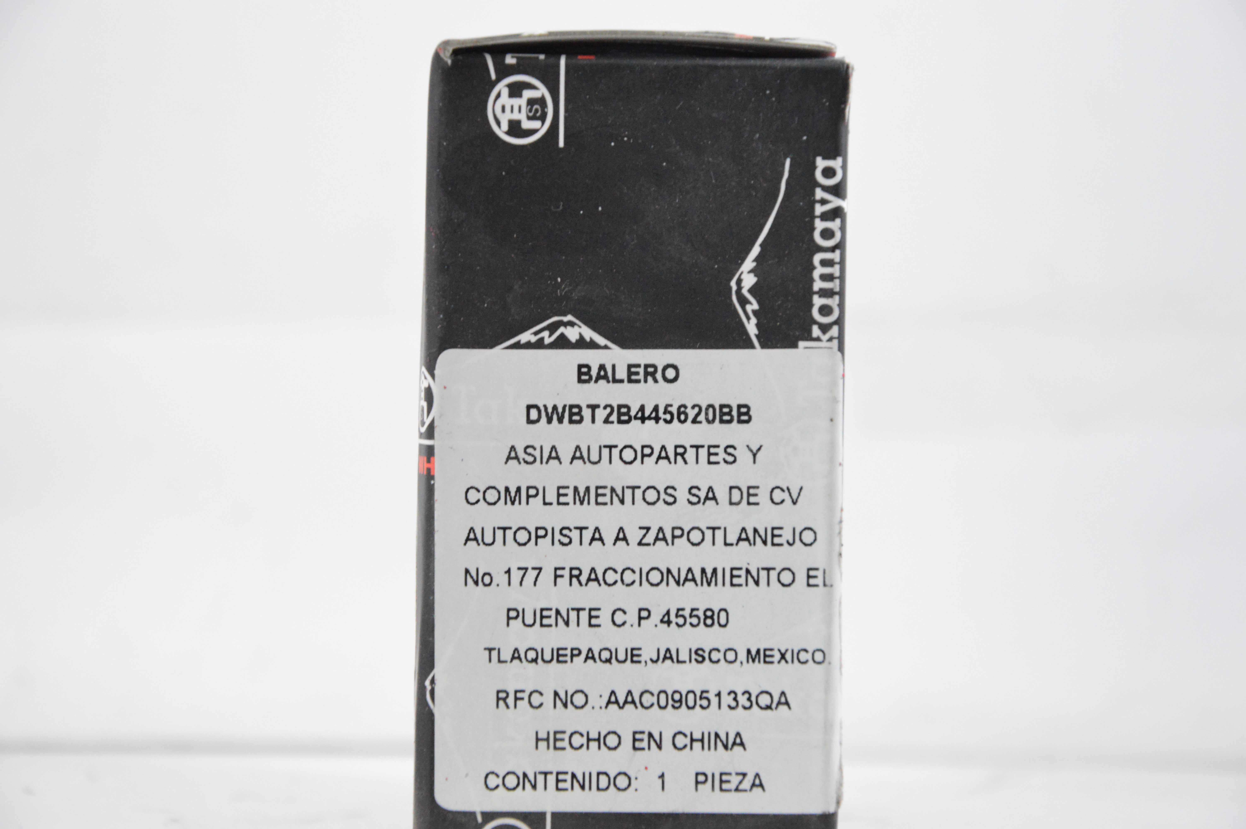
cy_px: 414
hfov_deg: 13.1
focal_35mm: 158
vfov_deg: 8.7
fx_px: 5446
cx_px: 623
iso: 3200
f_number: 7.1
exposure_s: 1/100
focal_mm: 105
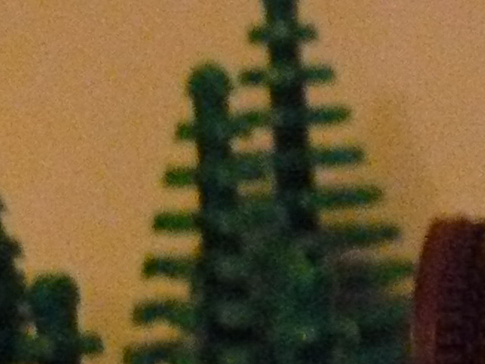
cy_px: 681
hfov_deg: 10.6
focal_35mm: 169
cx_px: 1020
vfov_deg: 8.4
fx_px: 2369
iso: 800
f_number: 2.8
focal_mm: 6
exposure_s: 1/8
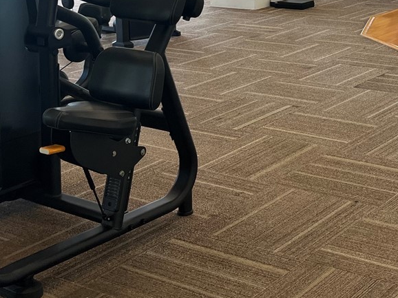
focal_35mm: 72
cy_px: -47
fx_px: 827
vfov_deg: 19.4
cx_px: 330
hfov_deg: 26.4
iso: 100
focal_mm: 5.1
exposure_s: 1/121
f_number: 1.6
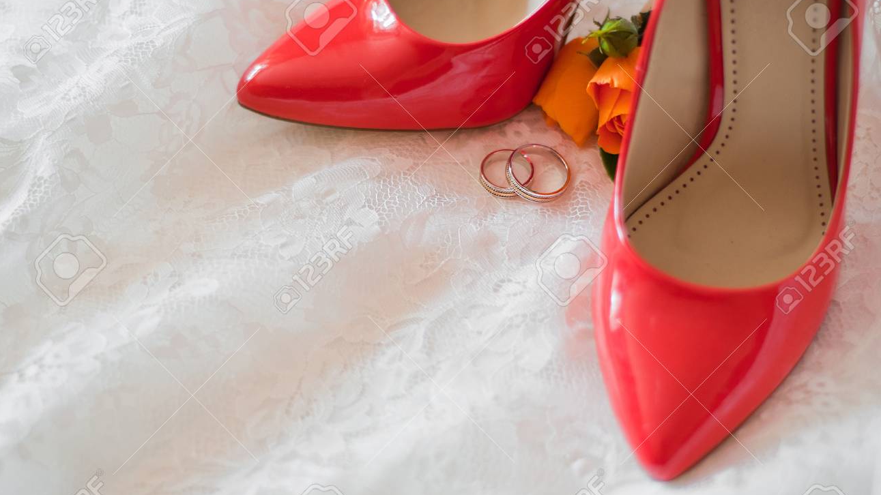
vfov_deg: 15.3
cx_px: 441
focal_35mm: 79
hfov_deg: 26.9
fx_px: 1845
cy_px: 241
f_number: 1.8
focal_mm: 50
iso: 200
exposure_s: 1/160
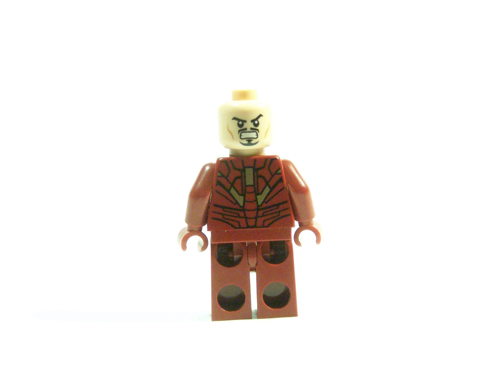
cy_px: 189
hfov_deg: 28.2
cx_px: 252
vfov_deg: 21.3
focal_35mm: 69
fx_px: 1005
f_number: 3.2
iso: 400
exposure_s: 1/30
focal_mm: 11.5
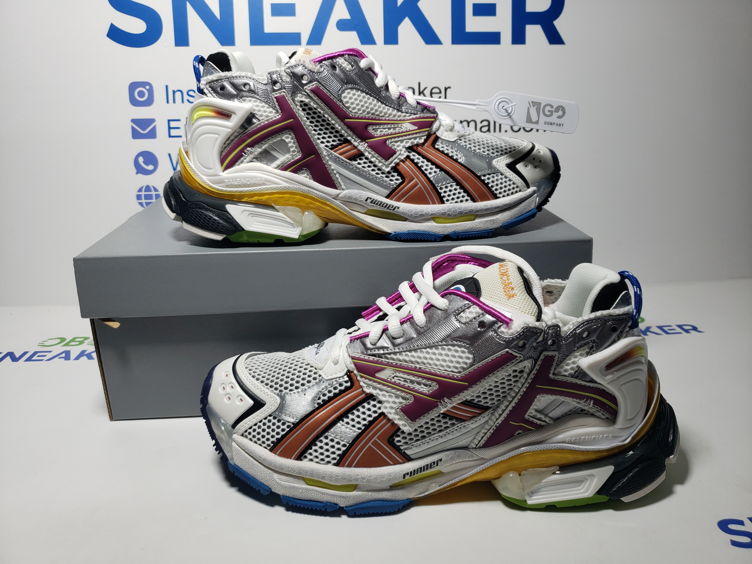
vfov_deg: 53.1
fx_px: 565
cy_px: 282
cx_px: 376
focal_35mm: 26
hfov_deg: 67.3
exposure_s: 1/390
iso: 50
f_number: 1.5
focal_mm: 4.3
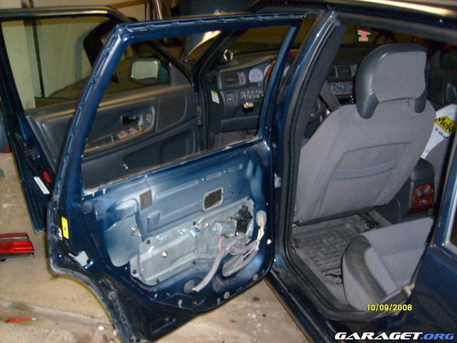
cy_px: 172
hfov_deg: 52.6
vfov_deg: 40.7
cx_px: 228
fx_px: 462
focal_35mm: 35
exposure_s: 1/45
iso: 160
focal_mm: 5.8
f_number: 2.8
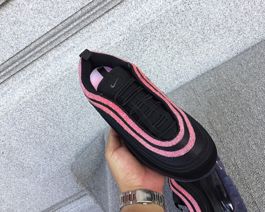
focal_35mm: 33
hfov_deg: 54.2
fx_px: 259
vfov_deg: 44.5
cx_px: 137
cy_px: 106
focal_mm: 3.3
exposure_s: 1/120
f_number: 2.4
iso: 25
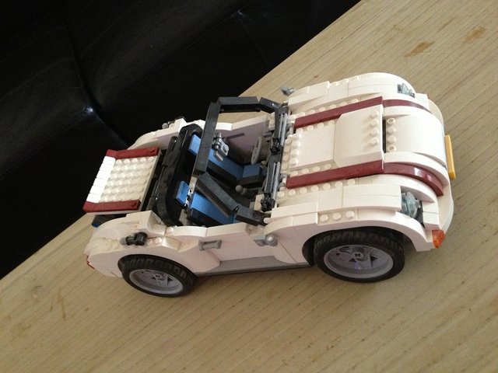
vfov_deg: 40.7
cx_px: 249
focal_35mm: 35
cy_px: 186
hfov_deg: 52.6
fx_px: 504
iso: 400
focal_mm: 4.28
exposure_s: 1/15
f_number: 2.4
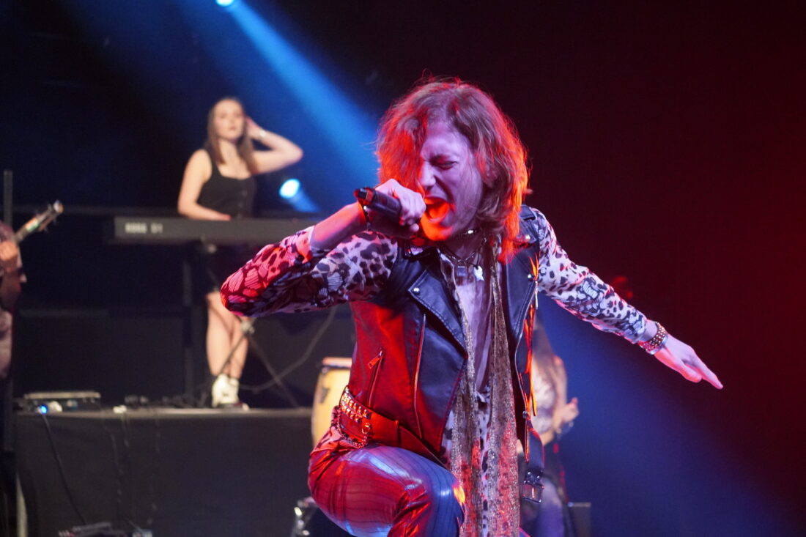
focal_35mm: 105
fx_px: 2350
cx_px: 403
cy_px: 268
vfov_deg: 13.0
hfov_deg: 19.5
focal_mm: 70
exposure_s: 1/60
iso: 6400
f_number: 4.5
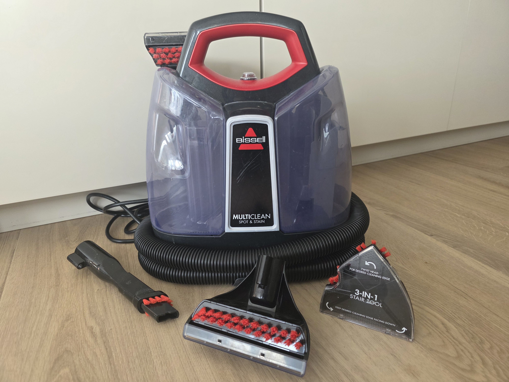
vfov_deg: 58.9
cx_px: 254
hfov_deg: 73.9
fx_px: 338
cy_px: 191
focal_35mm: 23
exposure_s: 1/100
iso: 250
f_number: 1.7
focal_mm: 6.3
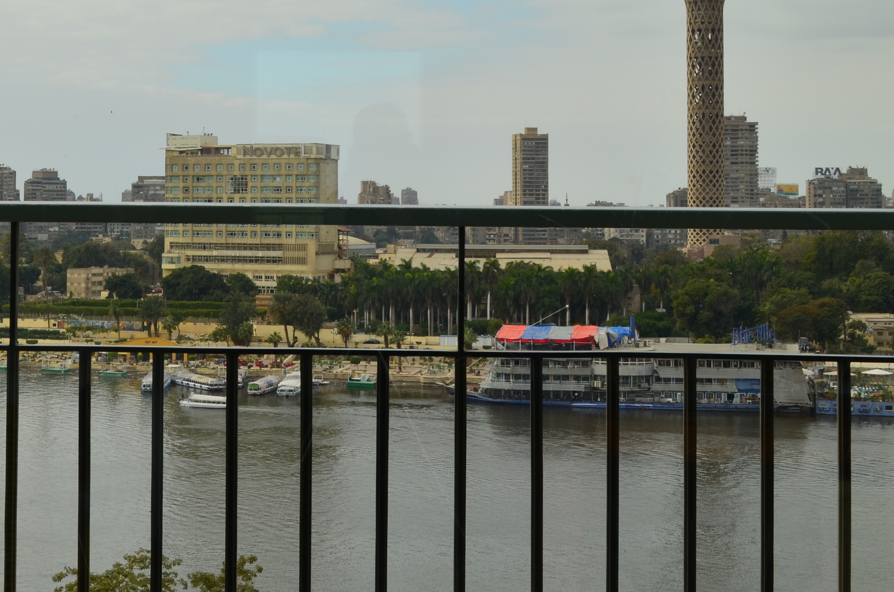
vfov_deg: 19.7
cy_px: 130
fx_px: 1685
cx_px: 210
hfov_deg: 29.2
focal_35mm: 68
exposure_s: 1/125
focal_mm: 26
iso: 100
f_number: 11
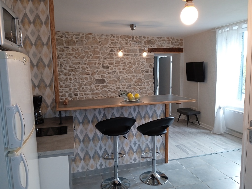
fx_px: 204
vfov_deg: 49.7
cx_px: 126
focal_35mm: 28
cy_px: 94
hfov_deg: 63.4
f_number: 2.2
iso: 190
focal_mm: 3.43
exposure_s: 1/25
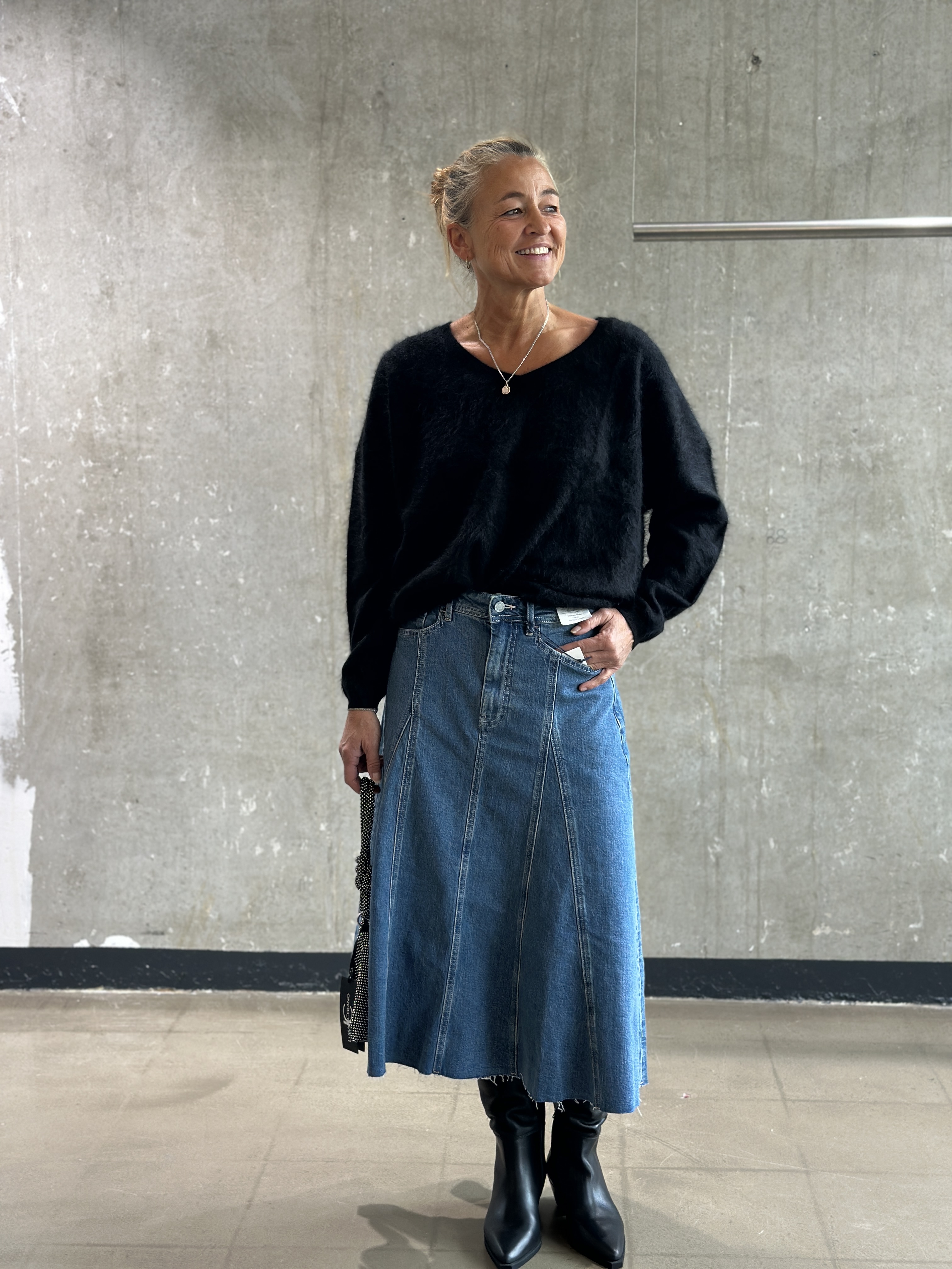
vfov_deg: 39.7
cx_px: 476
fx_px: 1760
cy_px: 634
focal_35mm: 48
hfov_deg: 30.3
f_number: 1.78
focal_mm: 6.86
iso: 100
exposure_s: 1/100
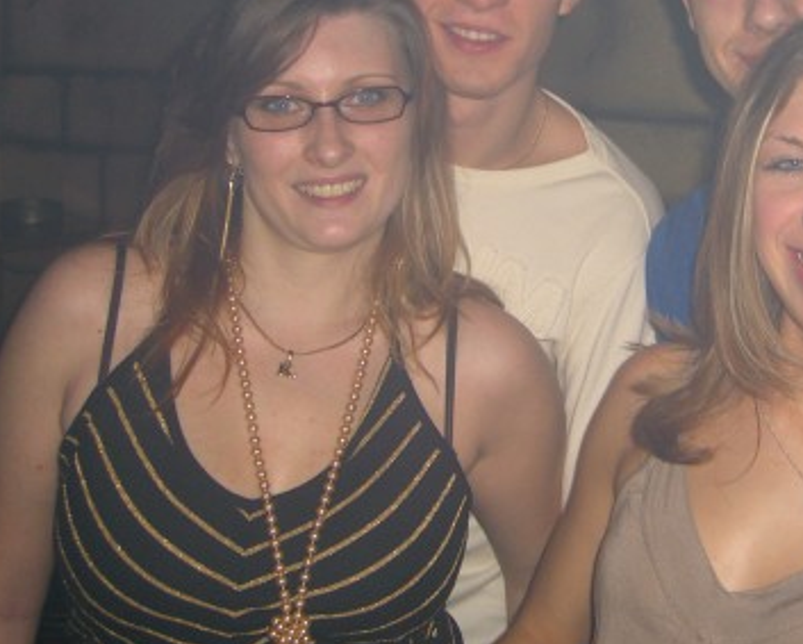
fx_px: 1498
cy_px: 146
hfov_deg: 29.5
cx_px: 598
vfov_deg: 23.9
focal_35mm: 63
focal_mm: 7.9
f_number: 2.8
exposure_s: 1/60
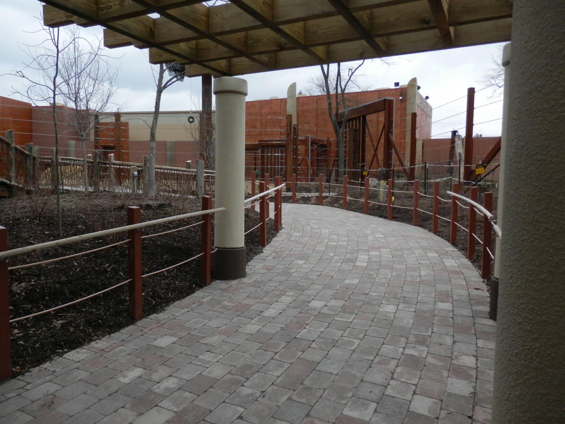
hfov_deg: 69.4
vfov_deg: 54.9
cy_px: 212
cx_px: 282
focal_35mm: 25
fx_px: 408
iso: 80
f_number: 3
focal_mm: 4.5
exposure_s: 1/500
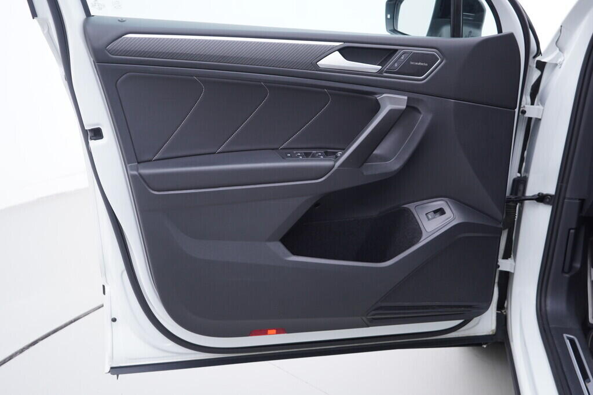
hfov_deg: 53.1
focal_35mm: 36
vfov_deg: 36.9
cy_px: 198
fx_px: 593
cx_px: 296
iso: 125
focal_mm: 24
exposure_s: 1/40
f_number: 3.2
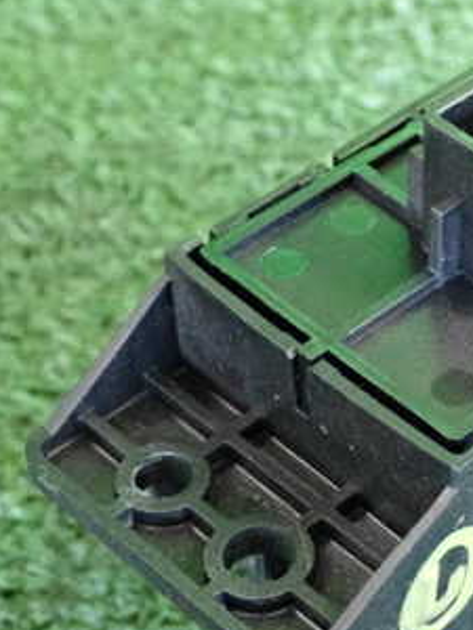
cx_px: 523
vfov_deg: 15.9
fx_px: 2259
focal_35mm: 124
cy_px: 378
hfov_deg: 11.8
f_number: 3.6
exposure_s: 1/125
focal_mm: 11.09
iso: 3200
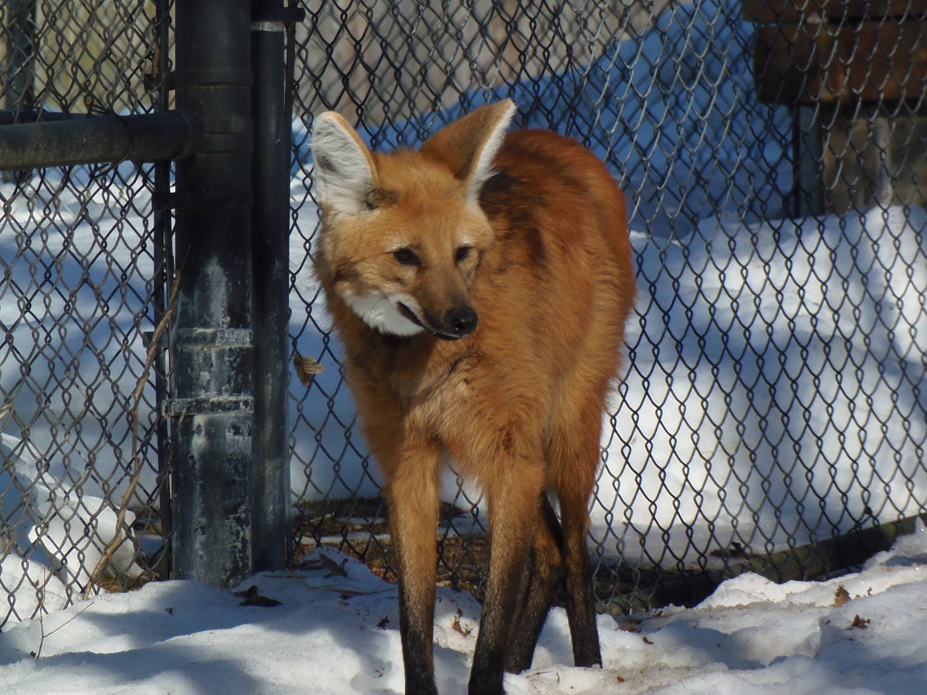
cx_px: 464
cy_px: 348
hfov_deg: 2.9
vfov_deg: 2.2
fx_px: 18237
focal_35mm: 681
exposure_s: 1/320
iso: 64
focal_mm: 126.2
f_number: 5.3
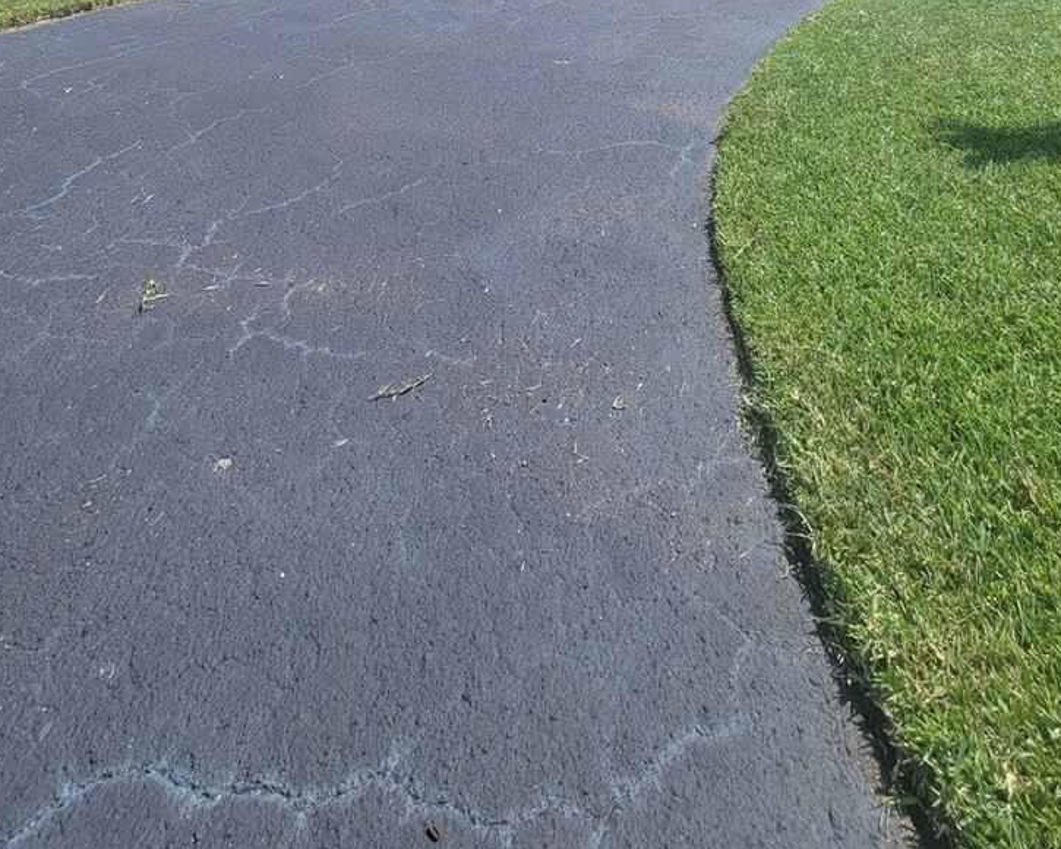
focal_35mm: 21
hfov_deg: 77.5
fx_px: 659
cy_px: -25
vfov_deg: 50.8
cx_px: 568
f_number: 2.2
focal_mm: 2.2
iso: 50
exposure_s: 1/1449
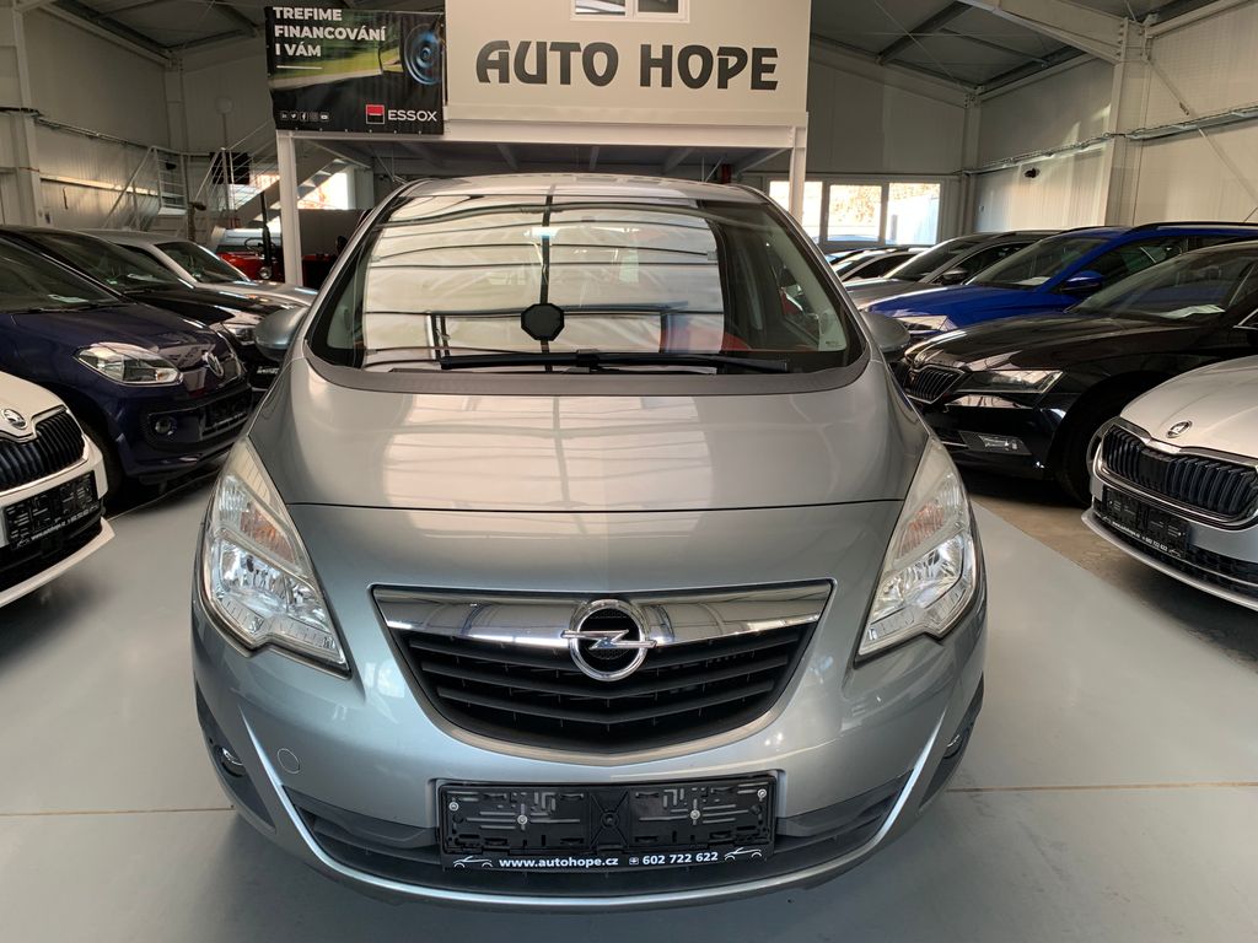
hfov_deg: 67.3
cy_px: 472
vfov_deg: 53.1
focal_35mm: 26
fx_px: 945
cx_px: 629
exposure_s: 1/121
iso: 64
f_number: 1.8
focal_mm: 4.25
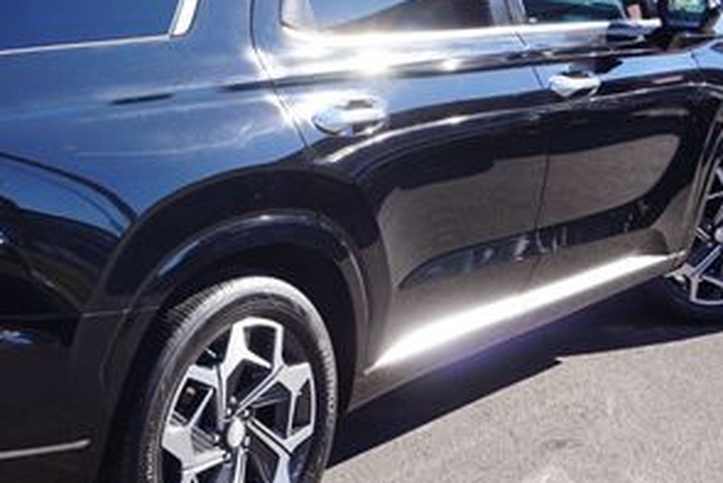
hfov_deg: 30.0
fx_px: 1306
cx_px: 118
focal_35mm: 65
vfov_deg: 20.9
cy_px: 218
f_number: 8
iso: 100
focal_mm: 20
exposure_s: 1/80
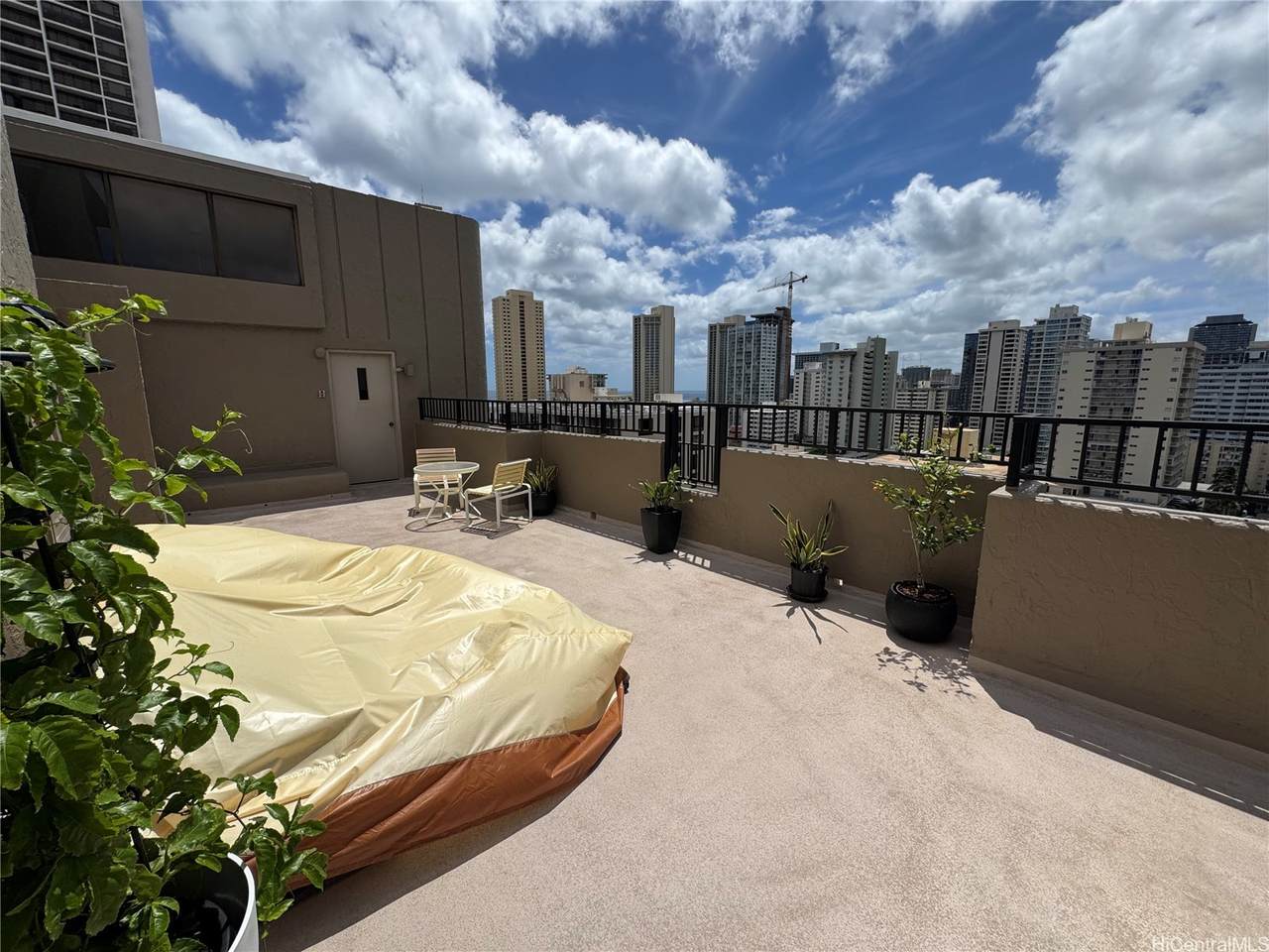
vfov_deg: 85.7
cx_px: 634
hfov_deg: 102.1
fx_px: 513
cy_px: 476
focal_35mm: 14
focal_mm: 2.22
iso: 32
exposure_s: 1/3906
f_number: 2.2
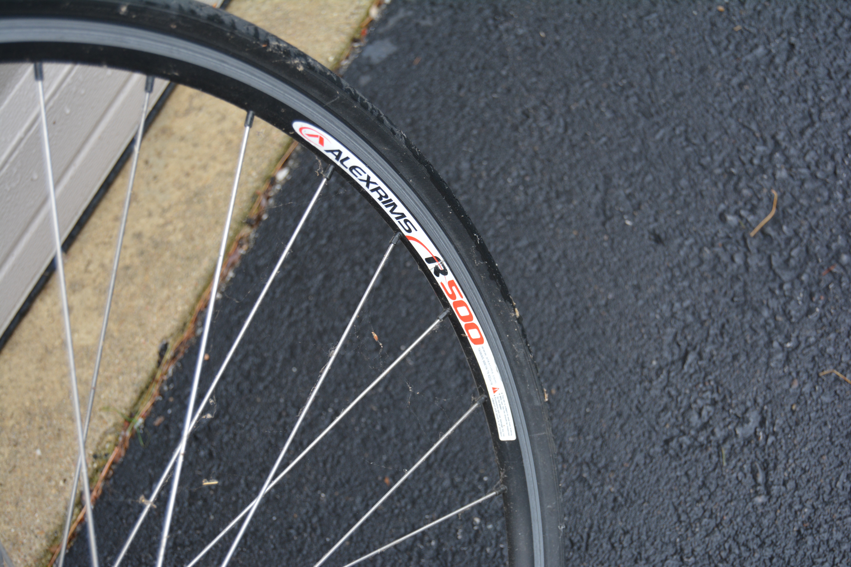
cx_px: 426
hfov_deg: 31.9
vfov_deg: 21.6
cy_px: 284
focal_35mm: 63
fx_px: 1489
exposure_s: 1/100
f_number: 5
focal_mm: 42
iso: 400
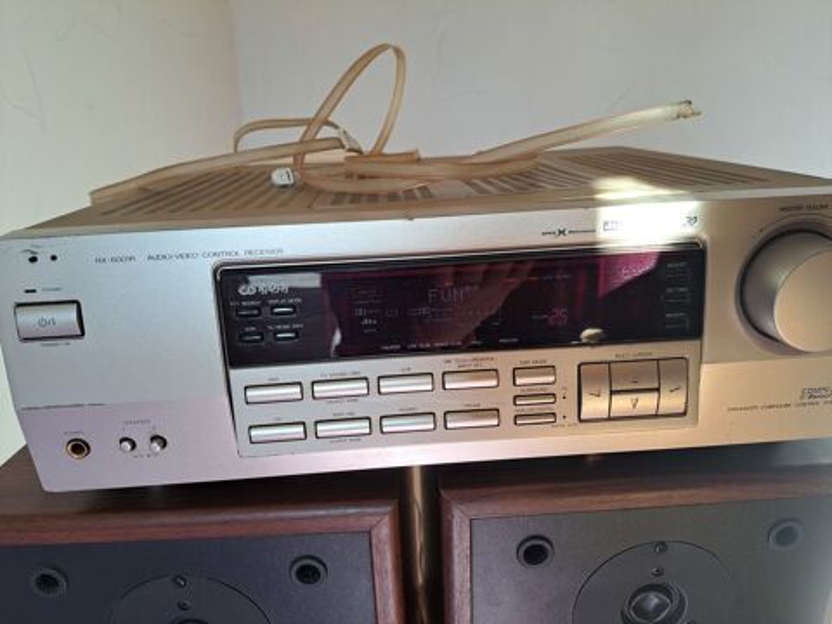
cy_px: 312
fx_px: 577
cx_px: 416
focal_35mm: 24
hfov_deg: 71.6
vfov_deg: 56.8
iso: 50
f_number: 1.8
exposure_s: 1/60
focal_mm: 5.23
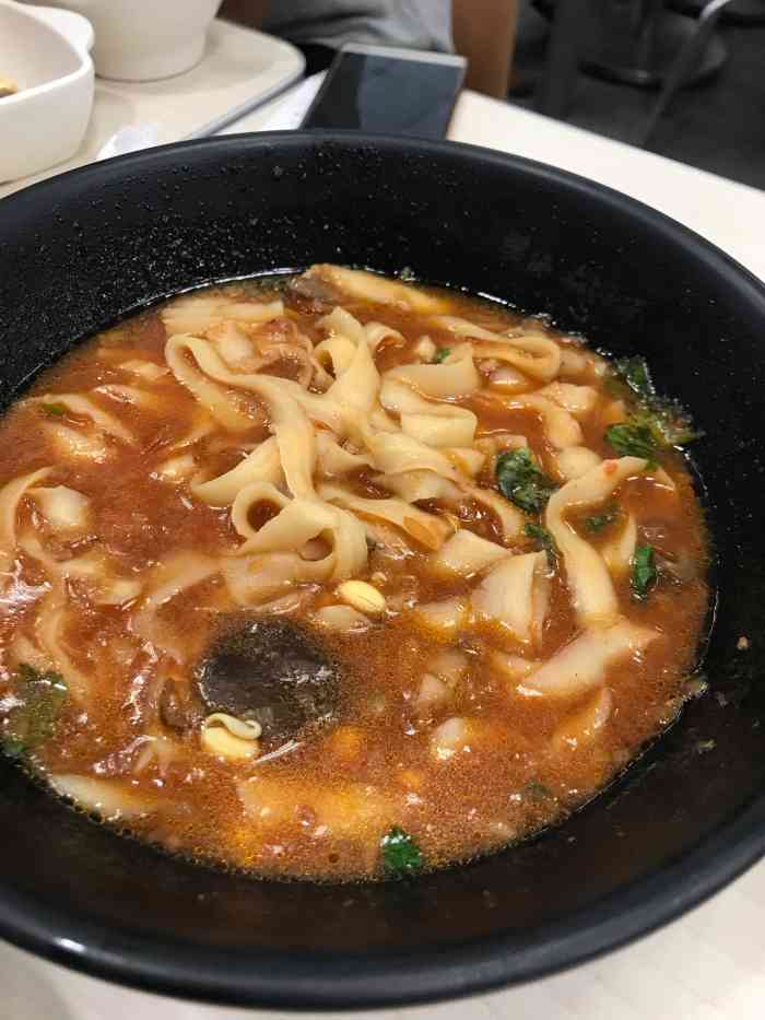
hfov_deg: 49.8
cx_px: 382
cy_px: 510
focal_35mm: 28
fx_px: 825
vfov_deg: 63.4
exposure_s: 1/25
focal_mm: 3.99
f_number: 1.8
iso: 40
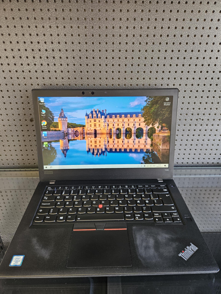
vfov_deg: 73.9
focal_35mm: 23
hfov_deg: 58.9
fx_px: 196
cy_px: 147
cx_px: 110
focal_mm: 5.4
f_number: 1.8
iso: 400
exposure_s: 1/100
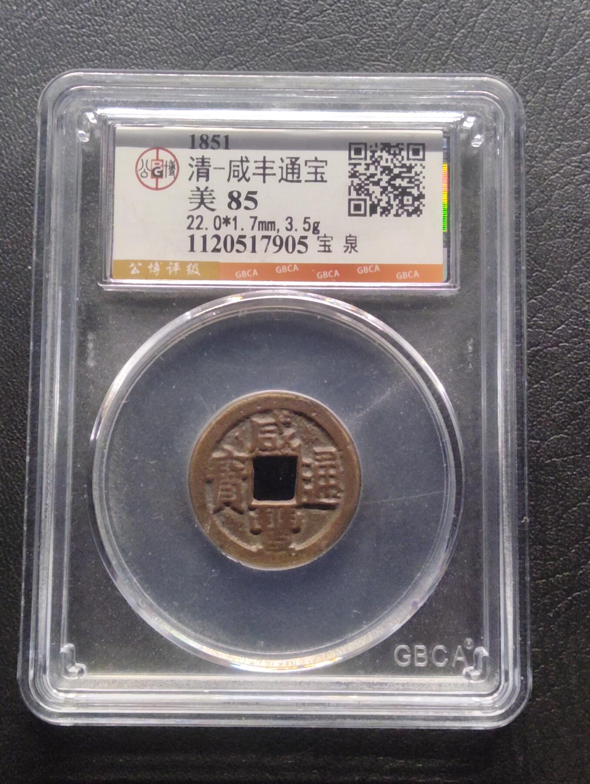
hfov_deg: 29.2
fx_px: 1134
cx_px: 295
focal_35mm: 50
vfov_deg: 38.1
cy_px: 392
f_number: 2.2
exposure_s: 1/50
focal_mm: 3.42
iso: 640
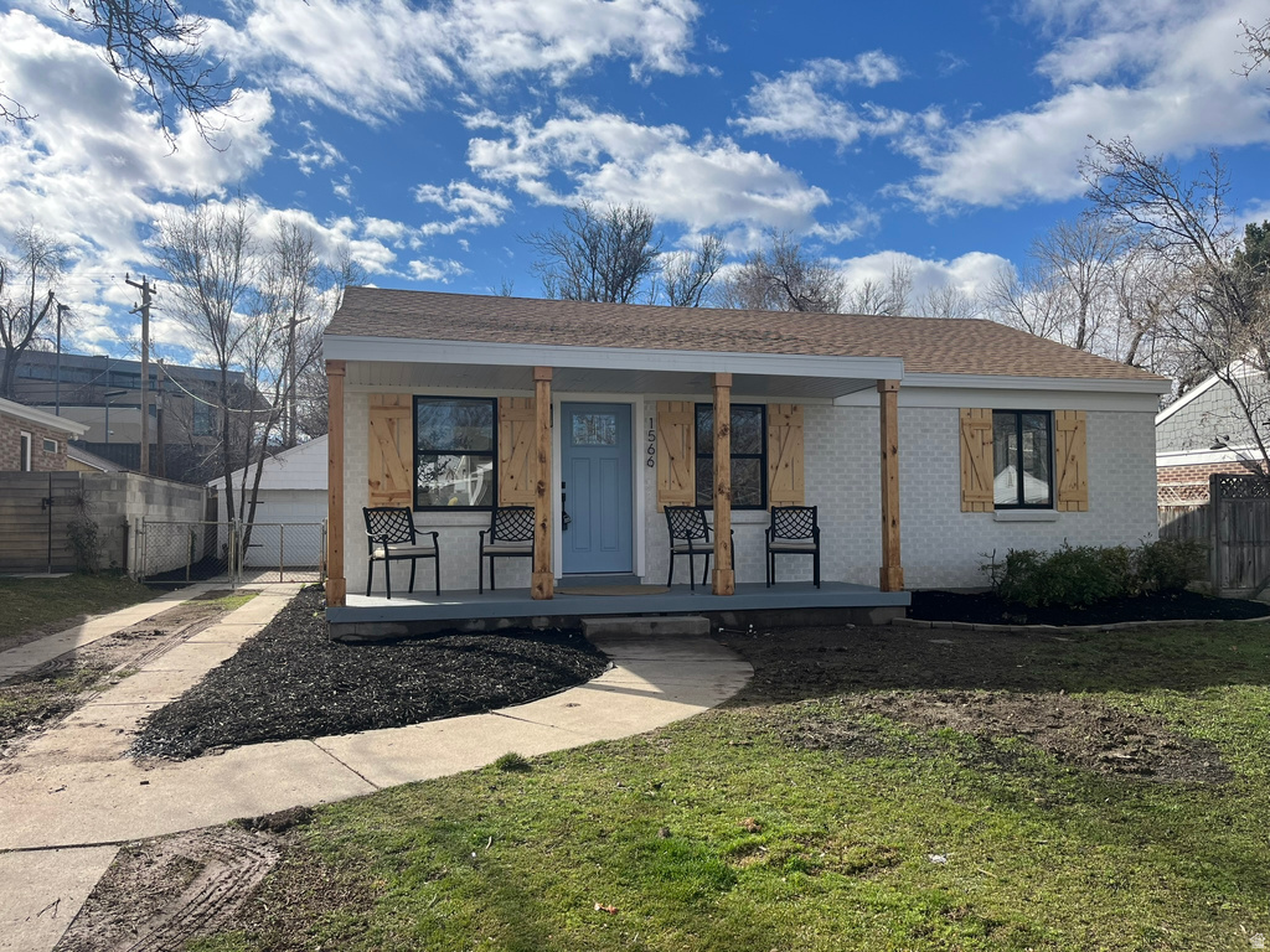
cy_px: 476
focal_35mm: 26
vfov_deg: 53.1
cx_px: 635
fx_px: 954
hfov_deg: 67.3
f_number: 1.6
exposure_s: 1/3745
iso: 50
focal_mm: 5.1
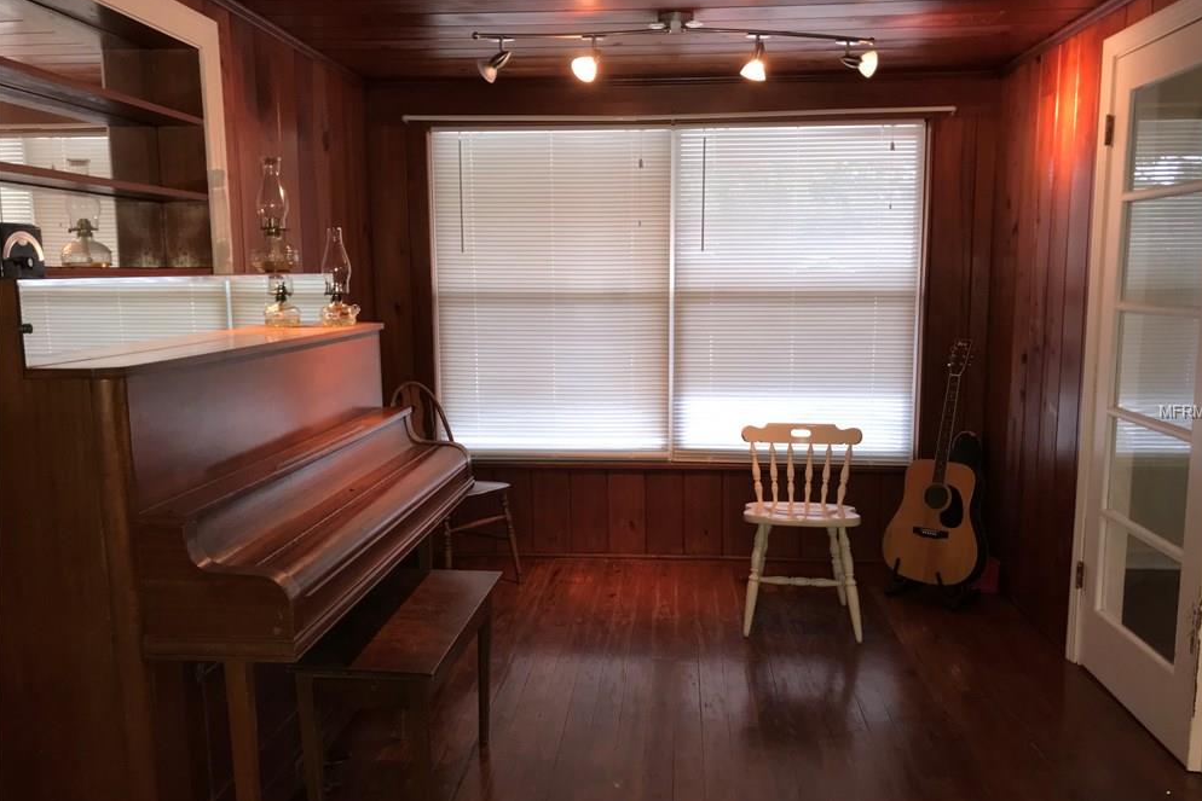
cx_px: 613
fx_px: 1002
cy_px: 412
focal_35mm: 30
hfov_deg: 61.9
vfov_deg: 43.6
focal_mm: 3.99
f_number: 1.8
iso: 40
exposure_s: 1/17
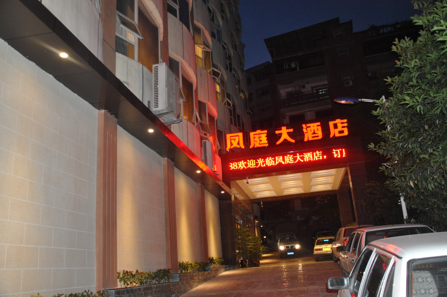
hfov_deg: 59.6
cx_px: 224
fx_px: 391
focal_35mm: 32
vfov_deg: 41.6
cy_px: 148
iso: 1600
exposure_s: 1/60
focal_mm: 21
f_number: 3.8
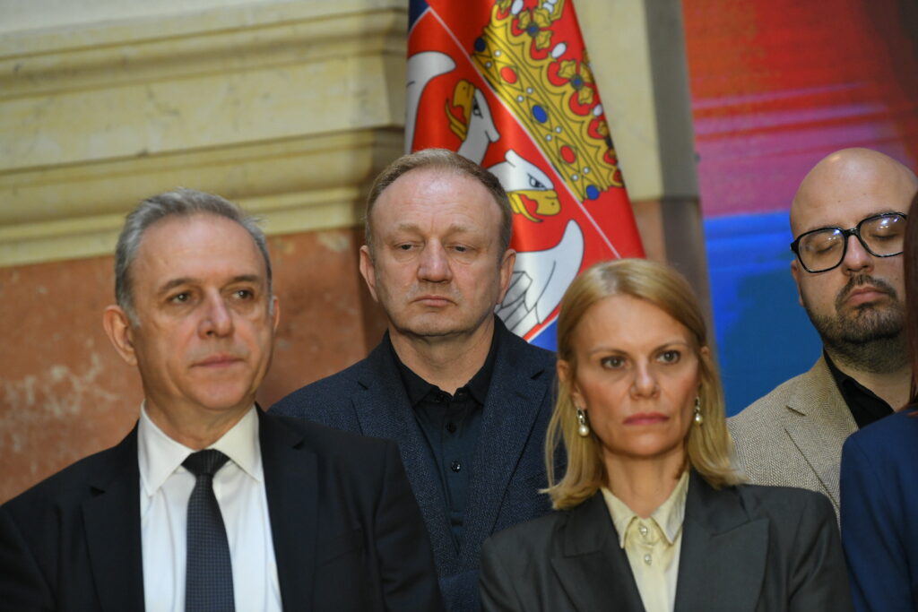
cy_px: 306
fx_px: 4718
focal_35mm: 185
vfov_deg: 7.4
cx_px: 459
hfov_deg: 11.1
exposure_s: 1/400
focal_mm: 185
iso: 3200
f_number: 4
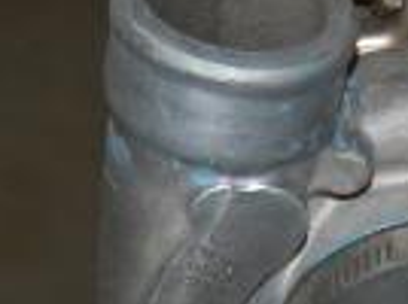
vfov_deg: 4.5
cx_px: 527
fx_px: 3847
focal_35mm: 327
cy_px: 506
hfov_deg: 6.0
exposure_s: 1/60
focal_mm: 38
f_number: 4.8
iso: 400
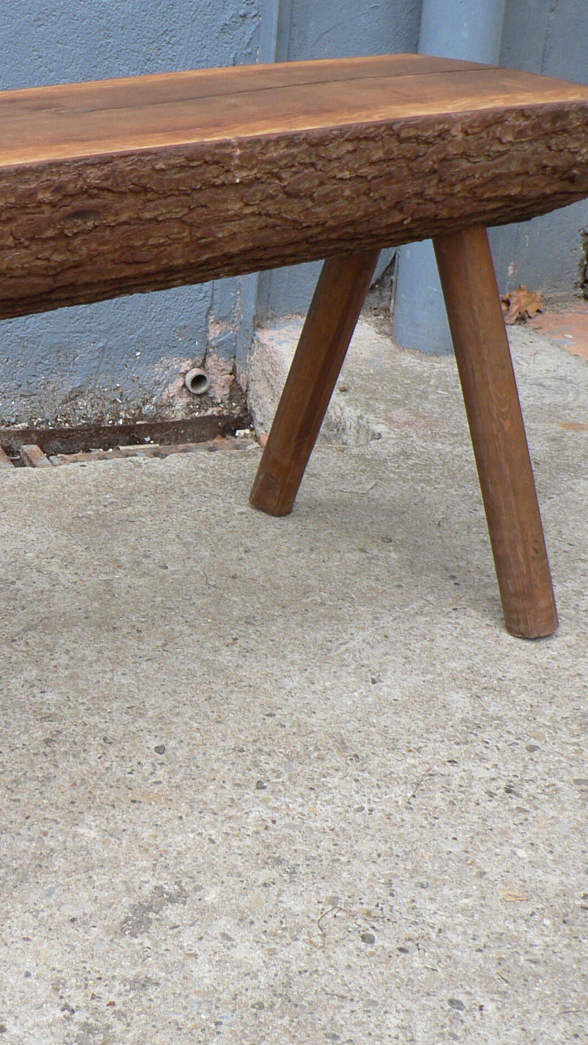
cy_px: 519
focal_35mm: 53
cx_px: 19
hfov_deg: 21.9
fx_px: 1468
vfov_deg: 39.2
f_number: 2.8
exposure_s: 1/60
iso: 80
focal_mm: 6
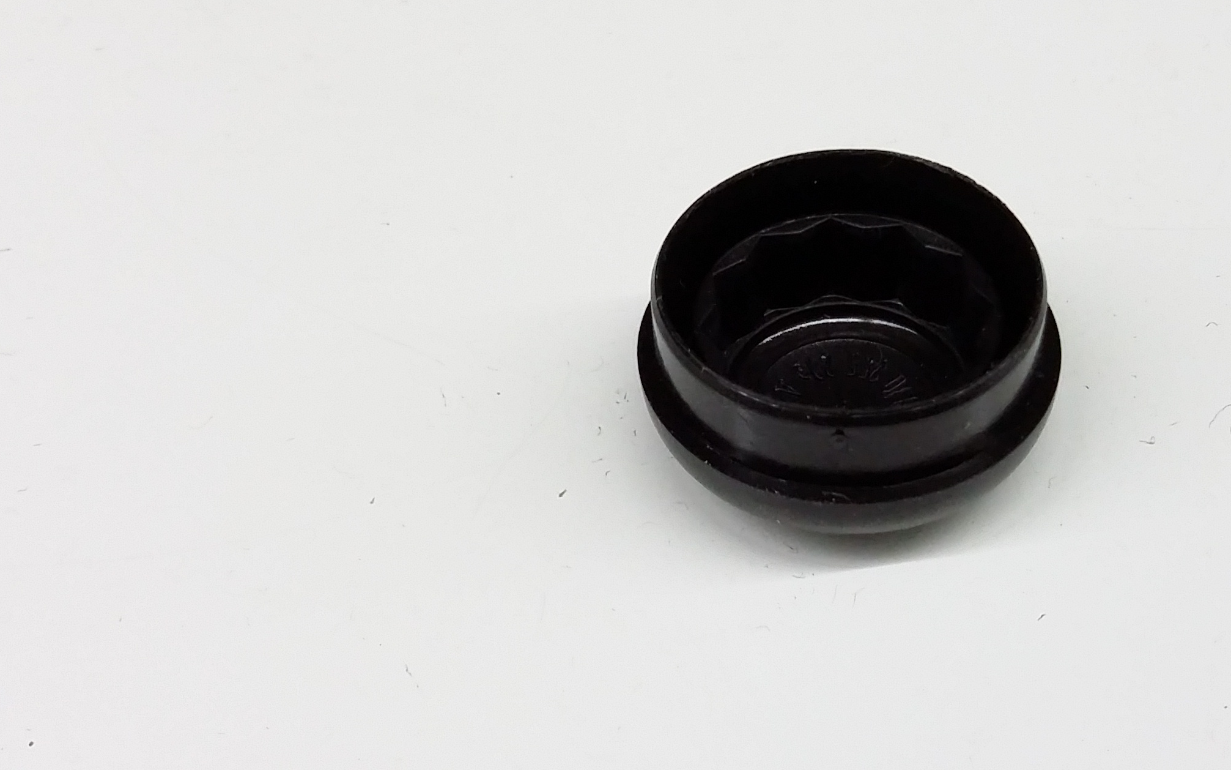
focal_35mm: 55
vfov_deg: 23.5
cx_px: 755
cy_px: 354
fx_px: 1845
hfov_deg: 36.7
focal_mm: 3.4
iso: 160
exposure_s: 1/17
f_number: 2.4
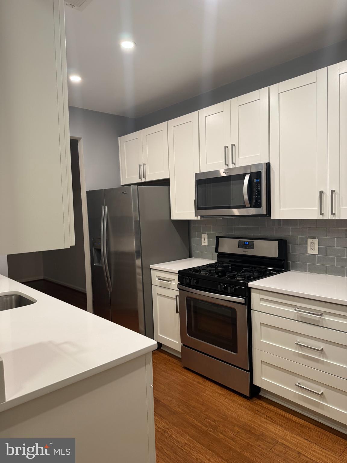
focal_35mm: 24
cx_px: 174
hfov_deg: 56.8
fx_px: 321
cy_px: 232
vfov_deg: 71.6
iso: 160
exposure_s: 1/60
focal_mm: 6.76
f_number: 1.78
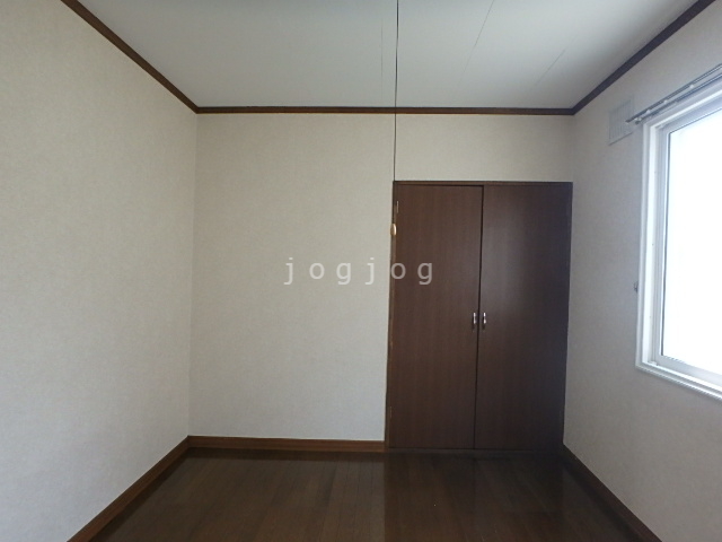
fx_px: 438
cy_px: 271
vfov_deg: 63.4
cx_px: 361
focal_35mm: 21
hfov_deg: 79.0
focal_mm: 3.7
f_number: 3.5
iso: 400
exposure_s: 1/125
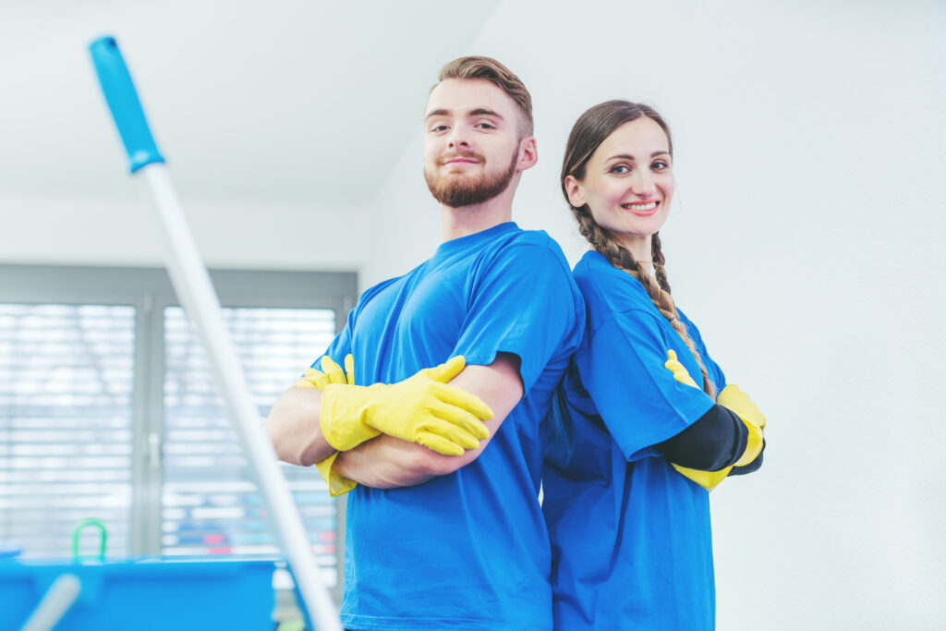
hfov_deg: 39.6
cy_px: 316
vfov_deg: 27.0
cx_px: 473
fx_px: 1314
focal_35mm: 50
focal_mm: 50
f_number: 2.8
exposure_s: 1/100
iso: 640
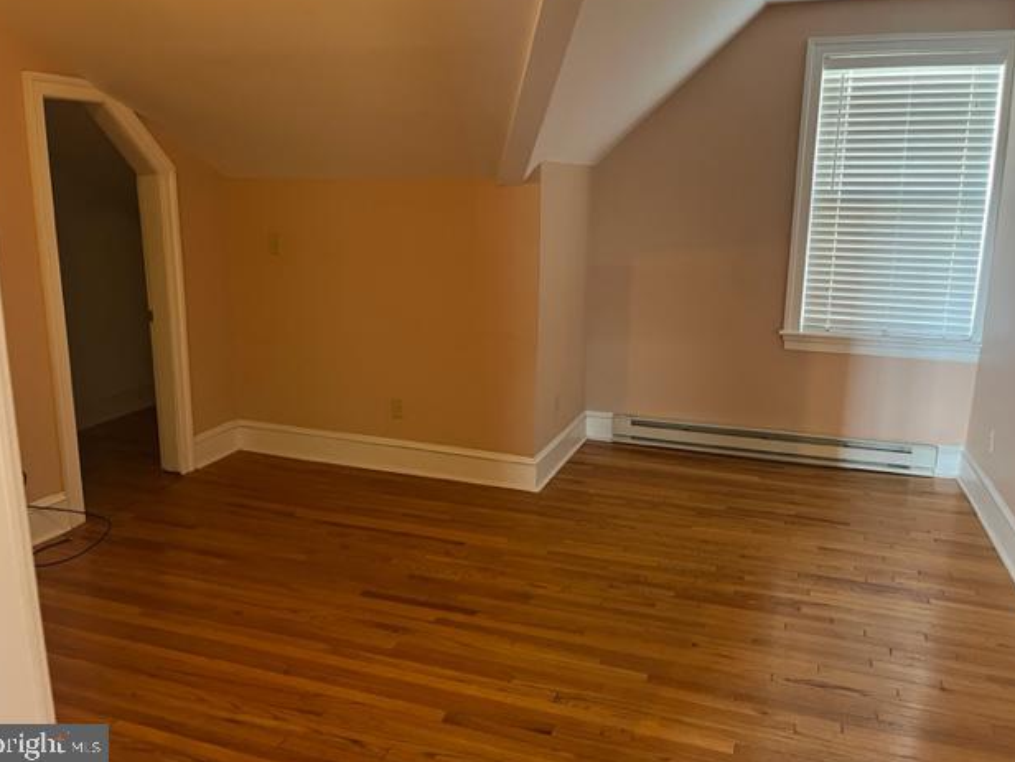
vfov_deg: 51.3
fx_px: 792
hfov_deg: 65.3
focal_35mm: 27
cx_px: 508
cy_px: 371
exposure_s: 1/30
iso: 500
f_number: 1.6
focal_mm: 5.1
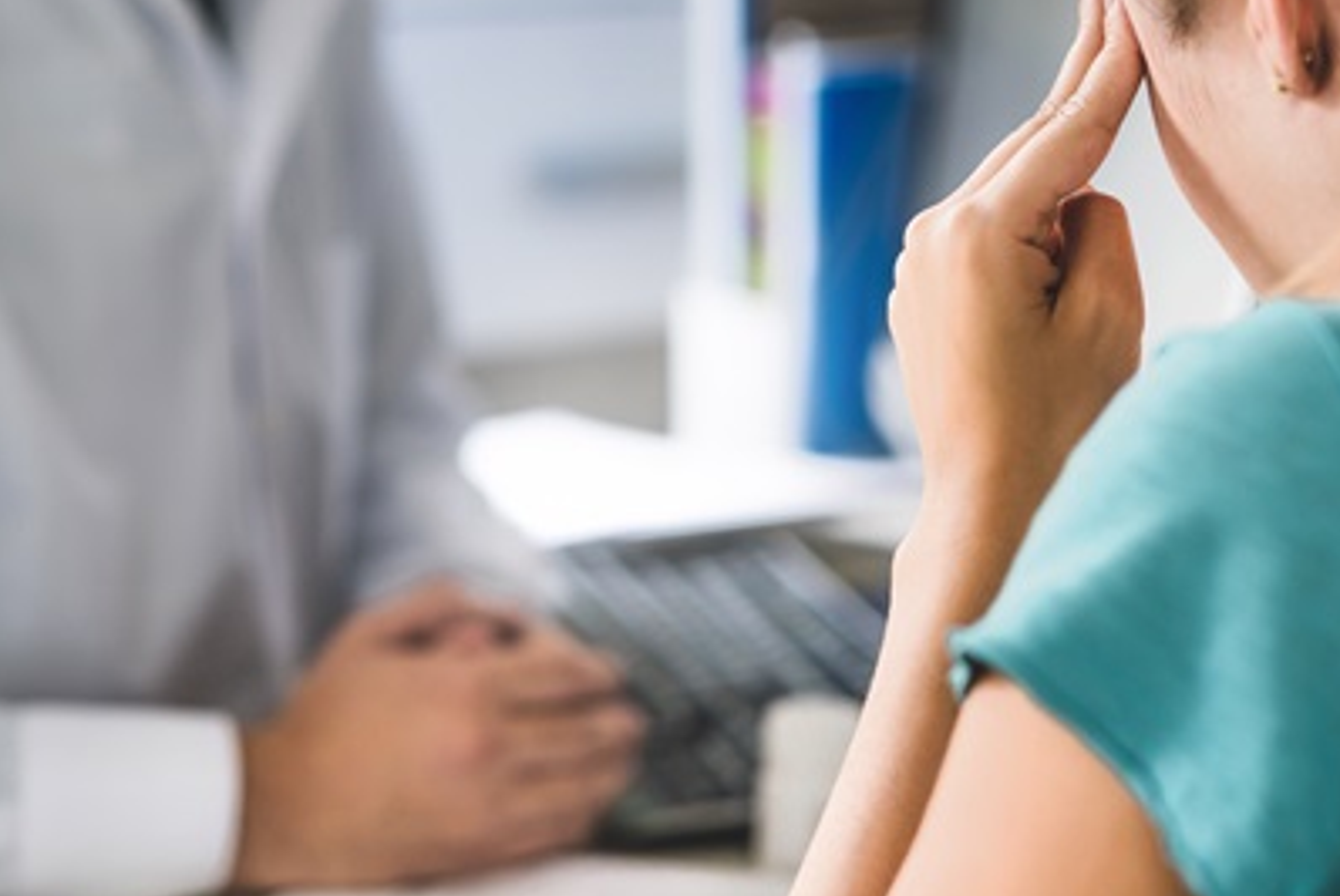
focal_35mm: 128
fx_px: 4768
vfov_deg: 10.7
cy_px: 371
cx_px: 721
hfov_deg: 16.0
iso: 320
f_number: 2.8
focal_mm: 85
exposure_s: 1/40
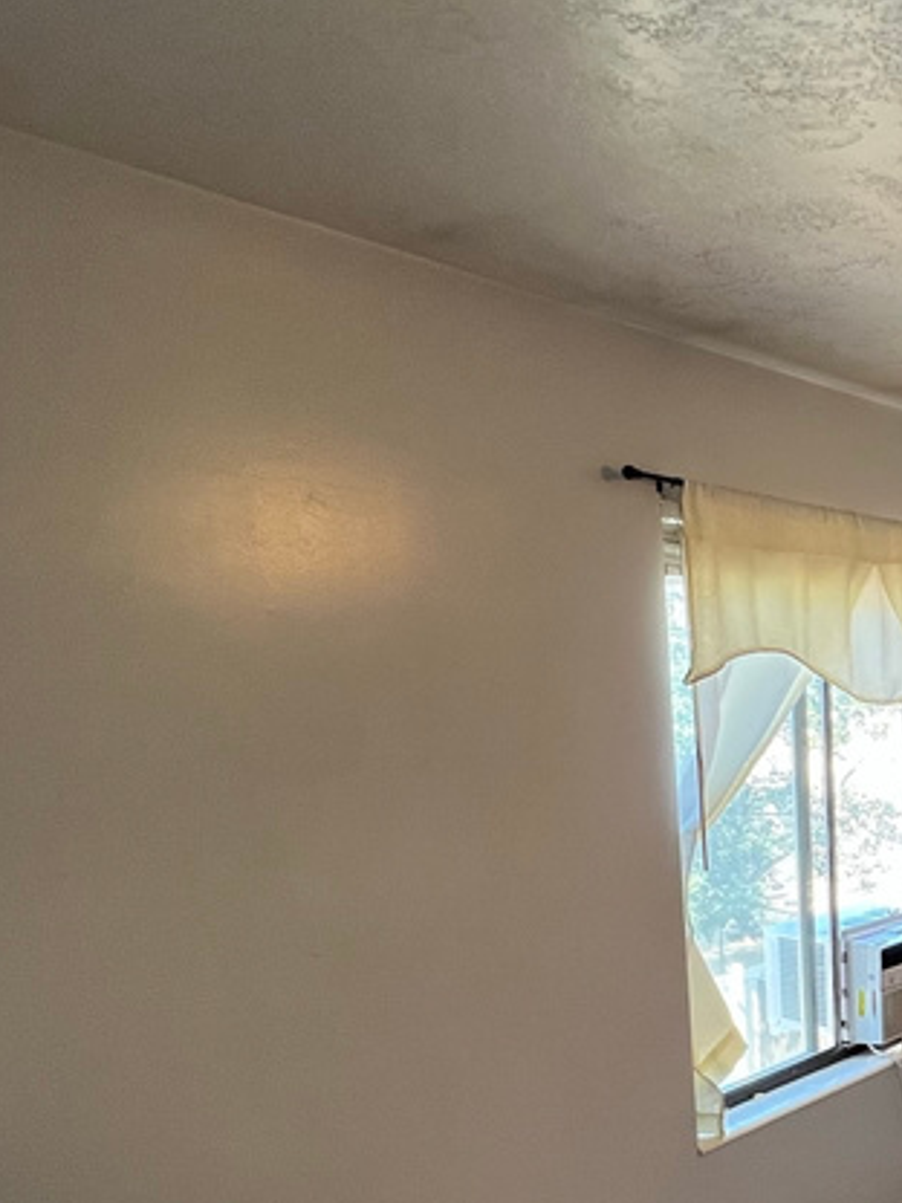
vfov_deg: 55.0
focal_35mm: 32
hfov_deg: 33.6
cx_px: 1142
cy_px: 853
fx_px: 1112
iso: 100
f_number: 1.8
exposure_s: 1/120
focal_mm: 1.57
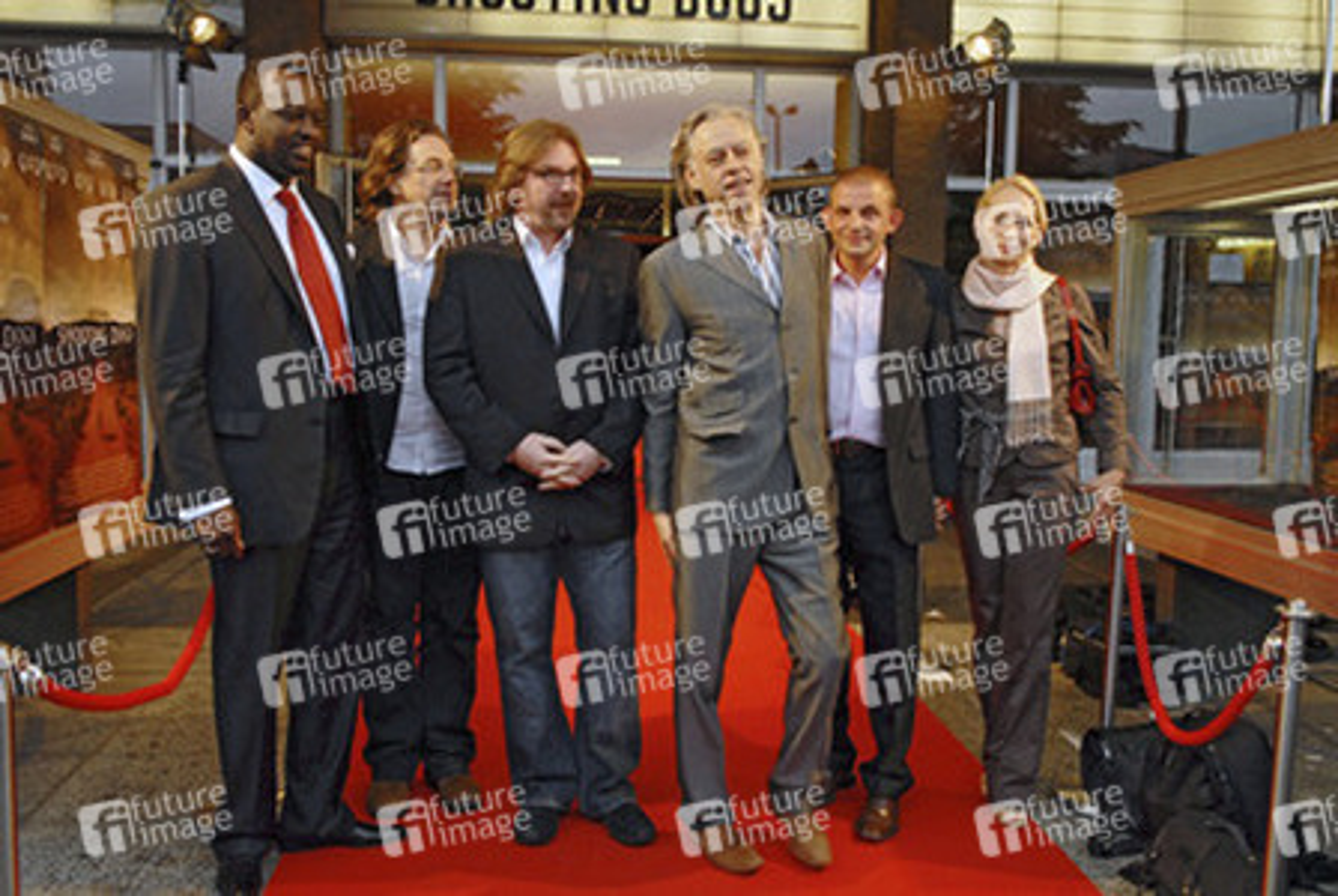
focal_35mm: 33
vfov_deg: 40.1
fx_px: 1228
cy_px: 448
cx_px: 669
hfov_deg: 57.2
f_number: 6.3
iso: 400
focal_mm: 22
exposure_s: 1/100
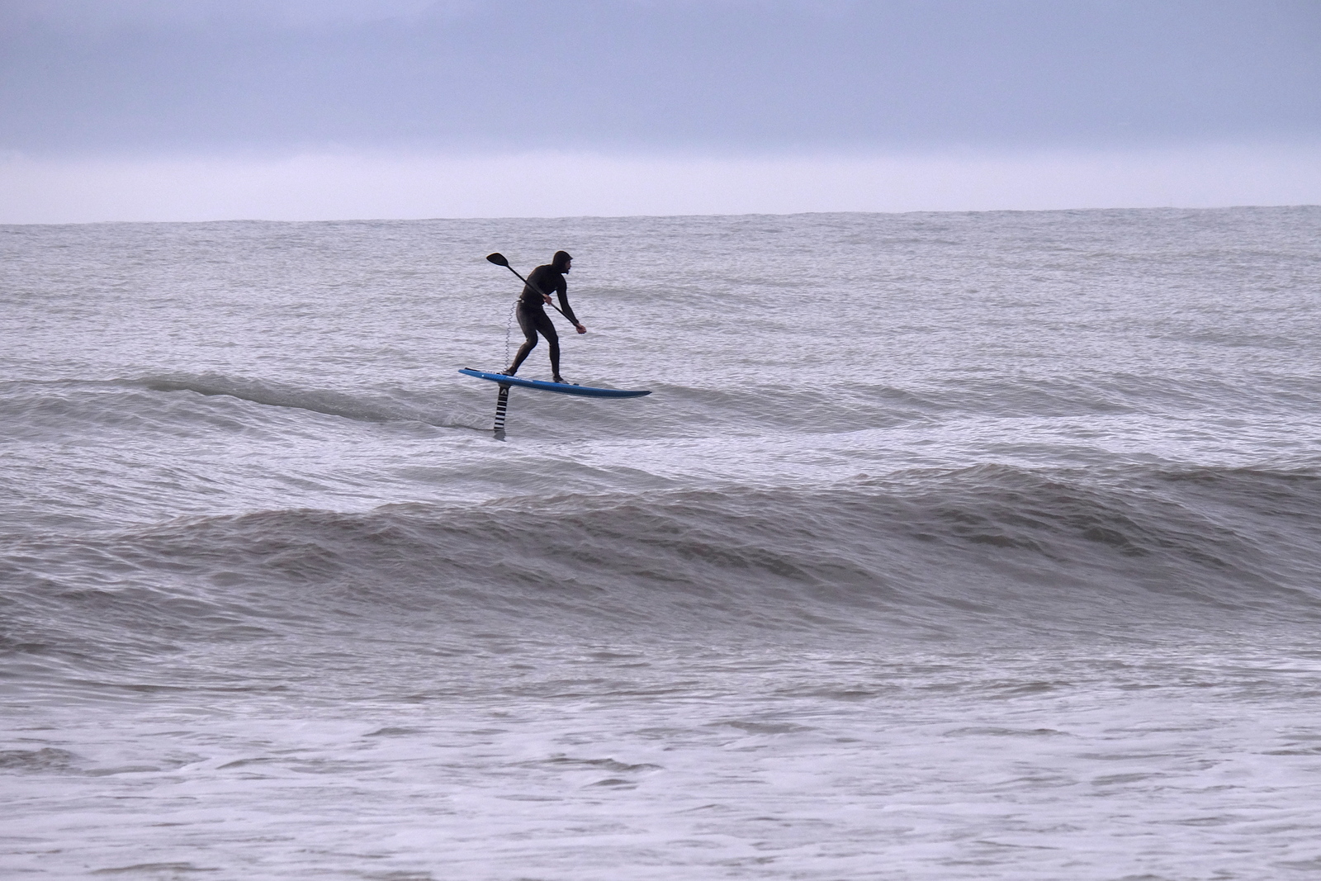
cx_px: 660
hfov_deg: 6.0
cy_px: 440
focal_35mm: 345
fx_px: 12660
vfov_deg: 4.0
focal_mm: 230
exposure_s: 1/1000
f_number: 11
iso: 800
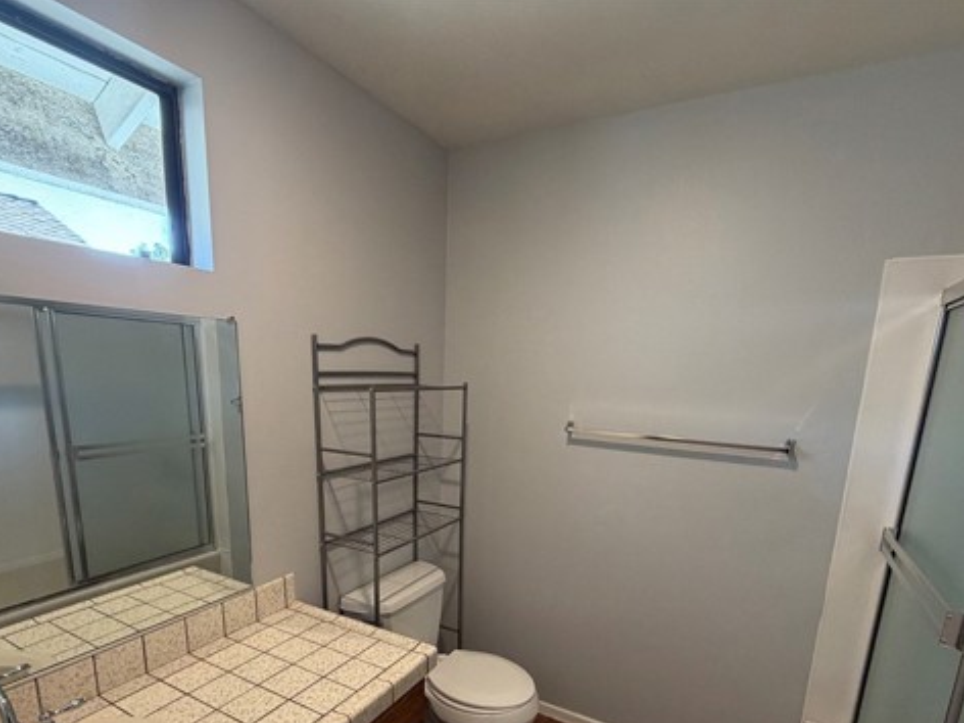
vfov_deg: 66.7
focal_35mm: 19
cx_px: 476
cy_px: 486
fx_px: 529
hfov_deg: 84.7
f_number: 2.2
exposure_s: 1/60
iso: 250
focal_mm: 2.22
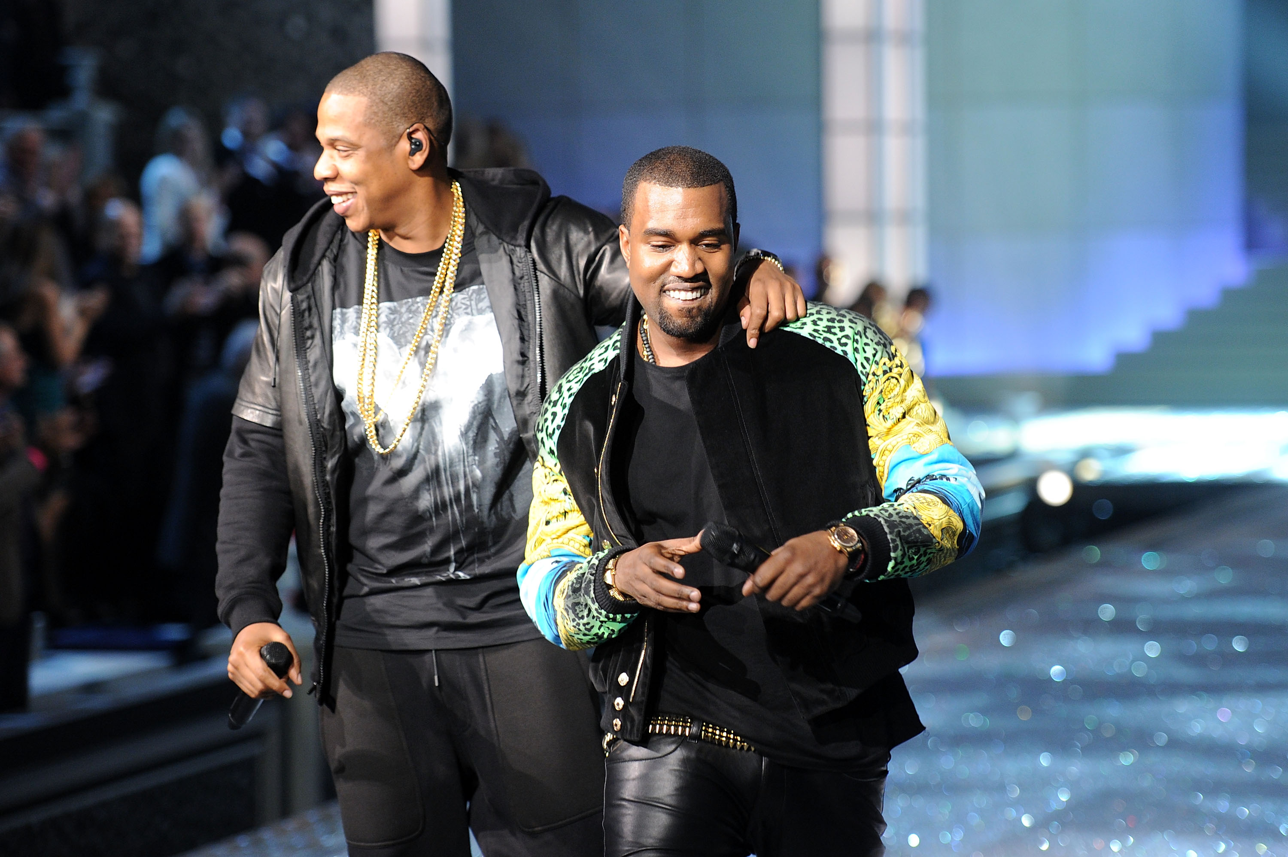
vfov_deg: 11.4
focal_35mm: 120
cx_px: 644
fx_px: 4290
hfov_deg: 17.1
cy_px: 428
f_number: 2.8
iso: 2000
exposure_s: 1/250
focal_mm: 120
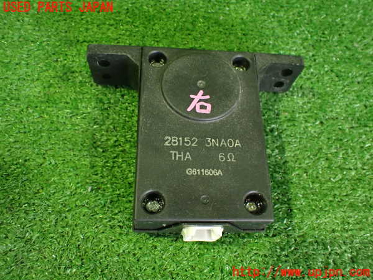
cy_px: 140
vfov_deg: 46.8
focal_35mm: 30
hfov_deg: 60.0
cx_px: 186
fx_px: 323
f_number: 2.3
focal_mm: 5.4
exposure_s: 1/30
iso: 800
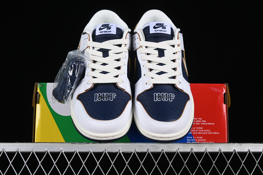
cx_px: 132
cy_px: 88
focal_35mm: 75
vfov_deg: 18.2
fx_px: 548
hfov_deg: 27.0
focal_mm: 50
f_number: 8
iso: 160
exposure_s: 1/80
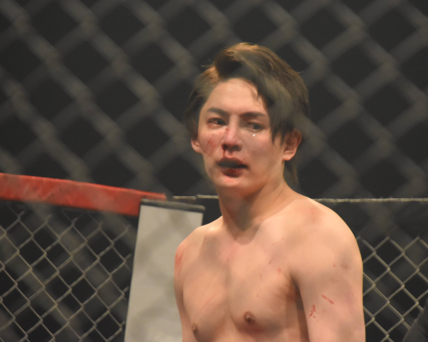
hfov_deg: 3.7
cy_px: 167
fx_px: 6638
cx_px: 239
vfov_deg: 3.0
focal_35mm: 524
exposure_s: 1/200
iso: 3200
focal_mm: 300
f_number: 5.6
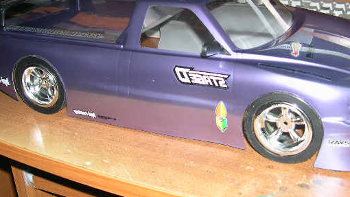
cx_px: 178
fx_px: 483
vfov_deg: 23.0
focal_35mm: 52
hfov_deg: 39.9
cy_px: 81
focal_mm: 8
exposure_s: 1/60
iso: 100
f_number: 2.8
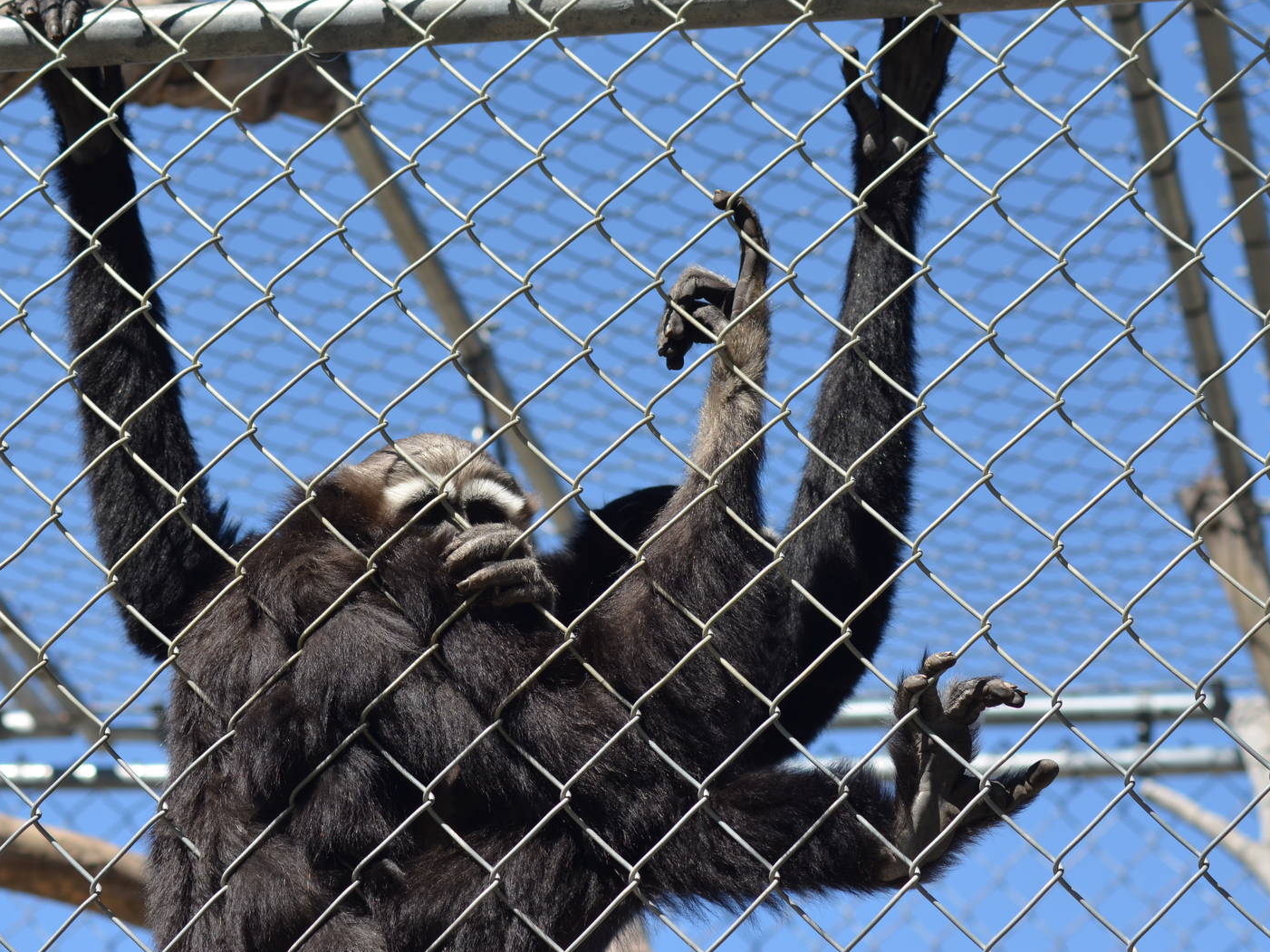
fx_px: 4218
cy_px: 478
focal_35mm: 115
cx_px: 581
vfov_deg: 12.9
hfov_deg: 17.1
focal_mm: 70
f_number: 6.3
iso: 200
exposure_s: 1/640
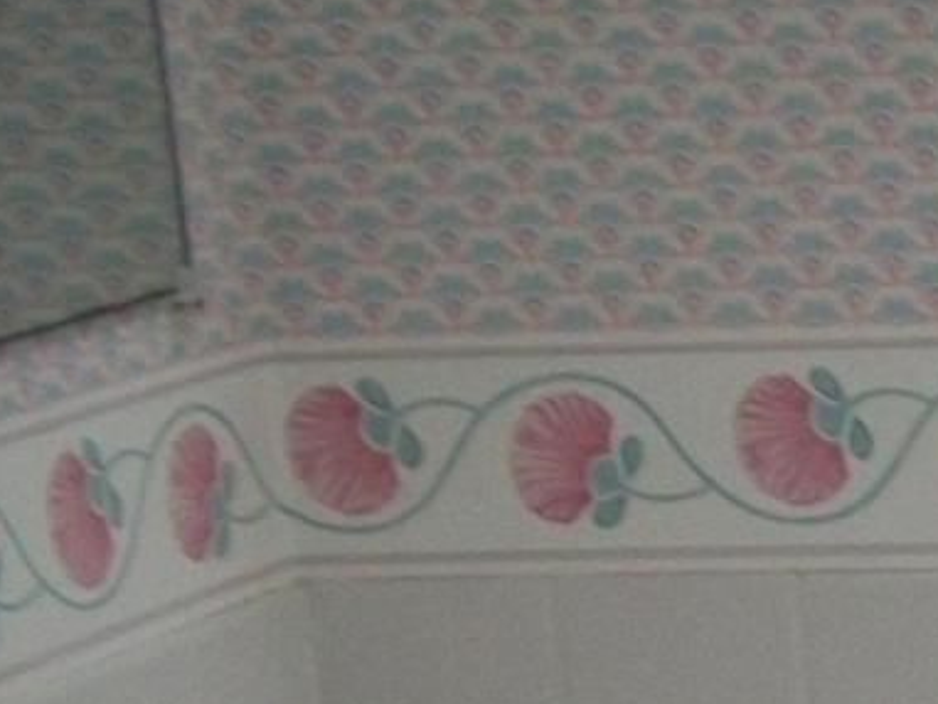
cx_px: 2430
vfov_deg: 7.5
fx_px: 5096
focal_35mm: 188
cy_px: 1602
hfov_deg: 9.2
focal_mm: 6.3
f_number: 3.1
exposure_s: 1/30
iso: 160
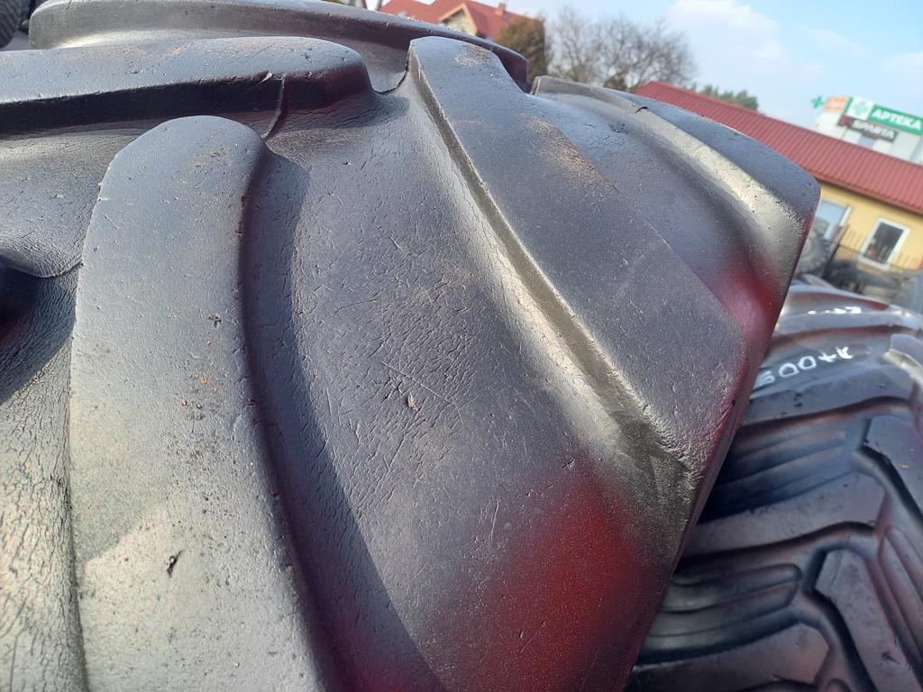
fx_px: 667
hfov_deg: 69.4
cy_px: 346
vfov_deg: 54.9
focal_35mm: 25
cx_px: 462
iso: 50
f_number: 1.8
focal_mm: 4.65
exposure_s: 1/198
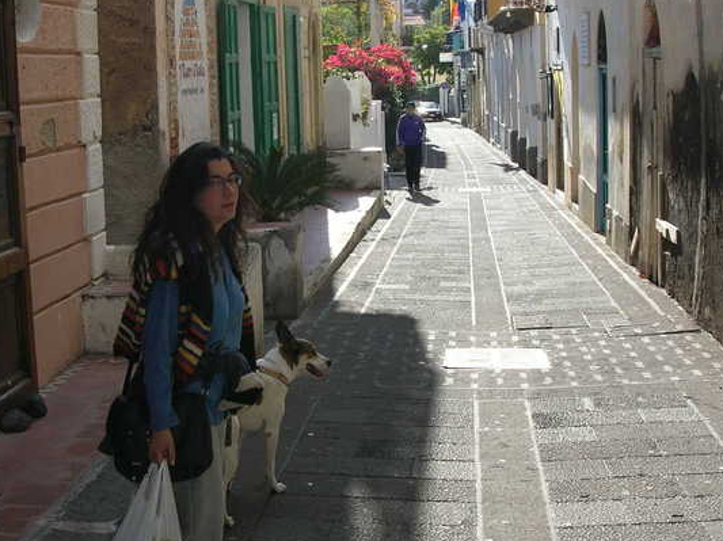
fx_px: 1127
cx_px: 330
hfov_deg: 35.5
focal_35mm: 54
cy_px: 193
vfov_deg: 26.9
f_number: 3.7
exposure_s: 1/290
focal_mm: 6
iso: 50
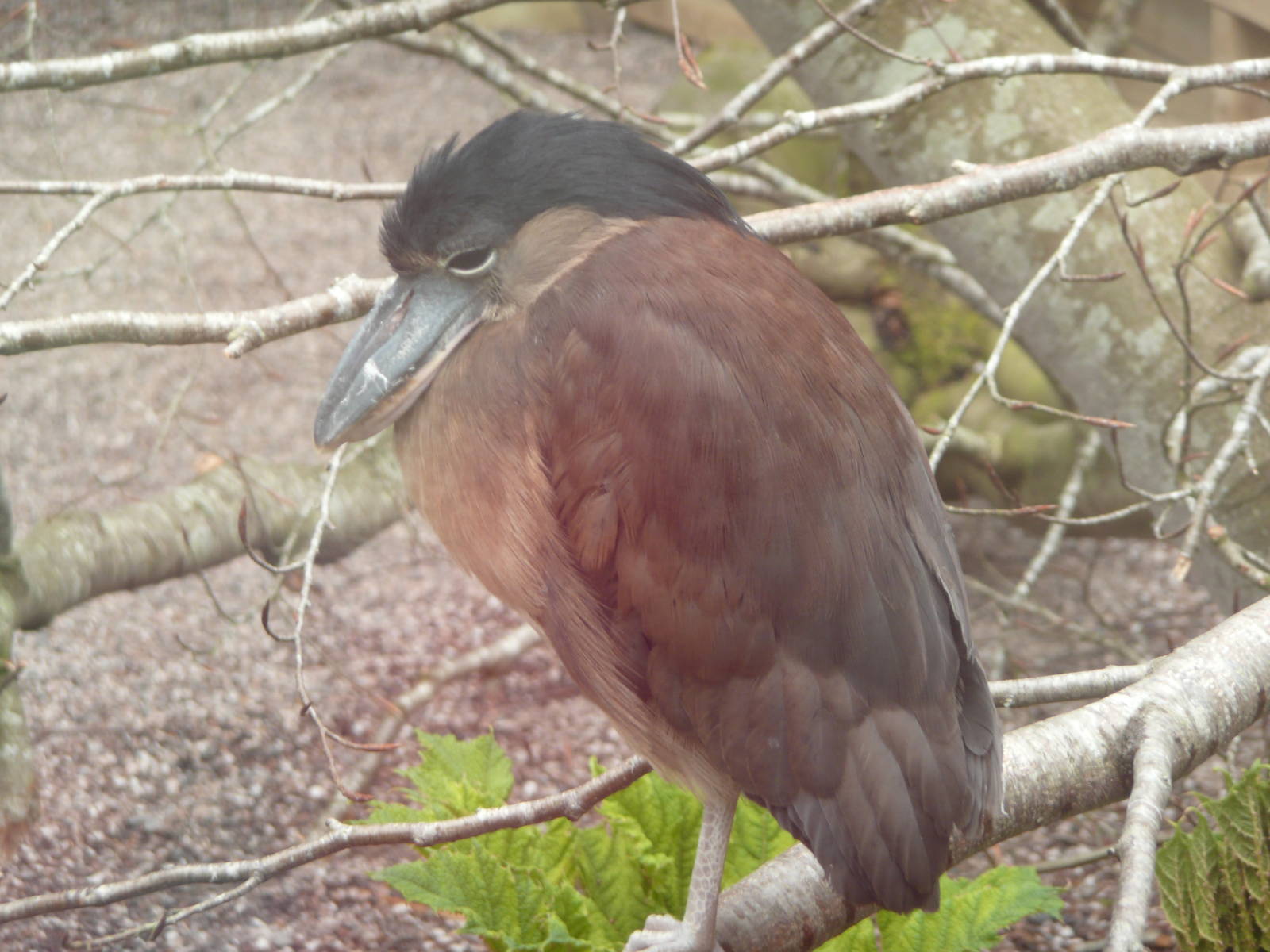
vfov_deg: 5.8
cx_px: 635
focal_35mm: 256
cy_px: 476
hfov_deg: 7.7
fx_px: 9392
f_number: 4.9
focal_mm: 42
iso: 100
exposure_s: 1/40
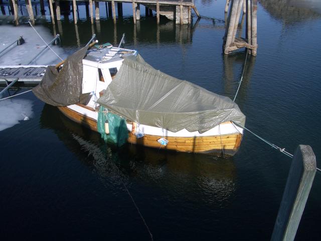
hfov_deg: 52.6
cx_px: 160
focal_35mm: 35
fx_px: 325
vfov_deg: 40.7
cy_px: 120
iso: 50
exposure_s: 1/500
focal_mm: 5.8
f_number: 4.3
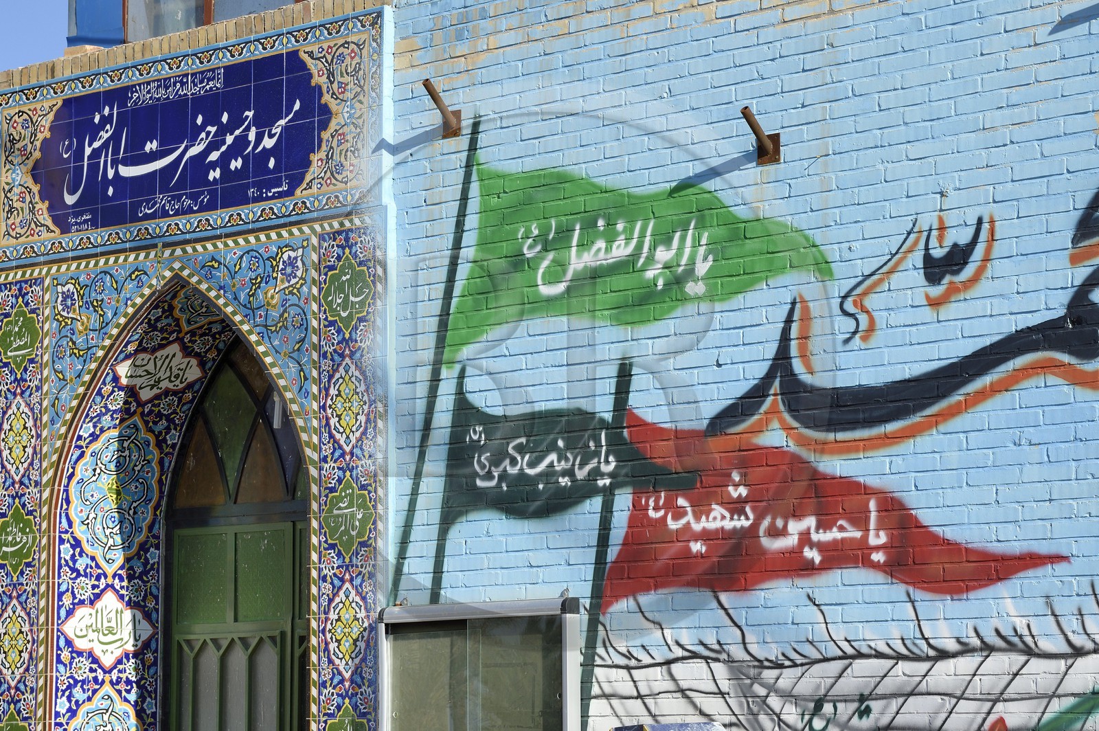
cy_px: 366
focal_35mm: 102
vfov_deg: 13.4
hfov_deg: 20.0
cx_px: 550
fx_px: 3111
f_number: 14
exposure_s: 1/320
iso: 400
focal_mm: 102
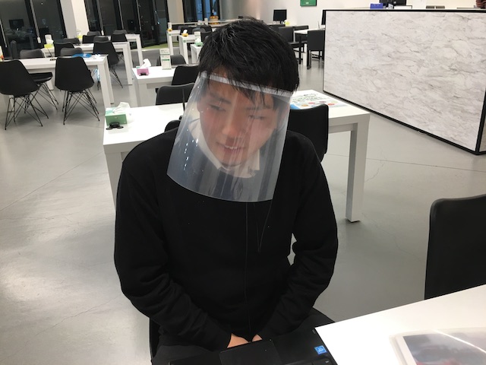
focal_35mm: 29
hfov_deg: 61.7
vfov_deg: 48.2
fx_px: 407
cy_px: 182
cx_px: 243
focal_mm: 4.15
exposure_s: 1/30
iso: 40
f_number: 2.2
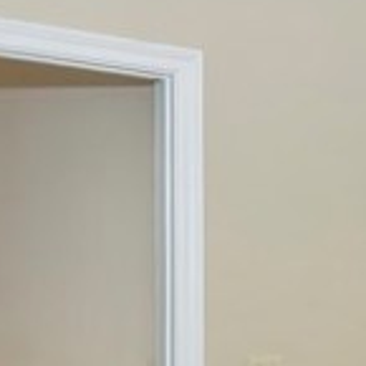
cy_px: 299
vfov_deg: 19.1
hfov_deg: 15.7
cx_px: 712
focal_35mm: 90
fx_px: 1077
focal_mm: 10
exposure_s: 1/30
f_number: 8
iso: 400
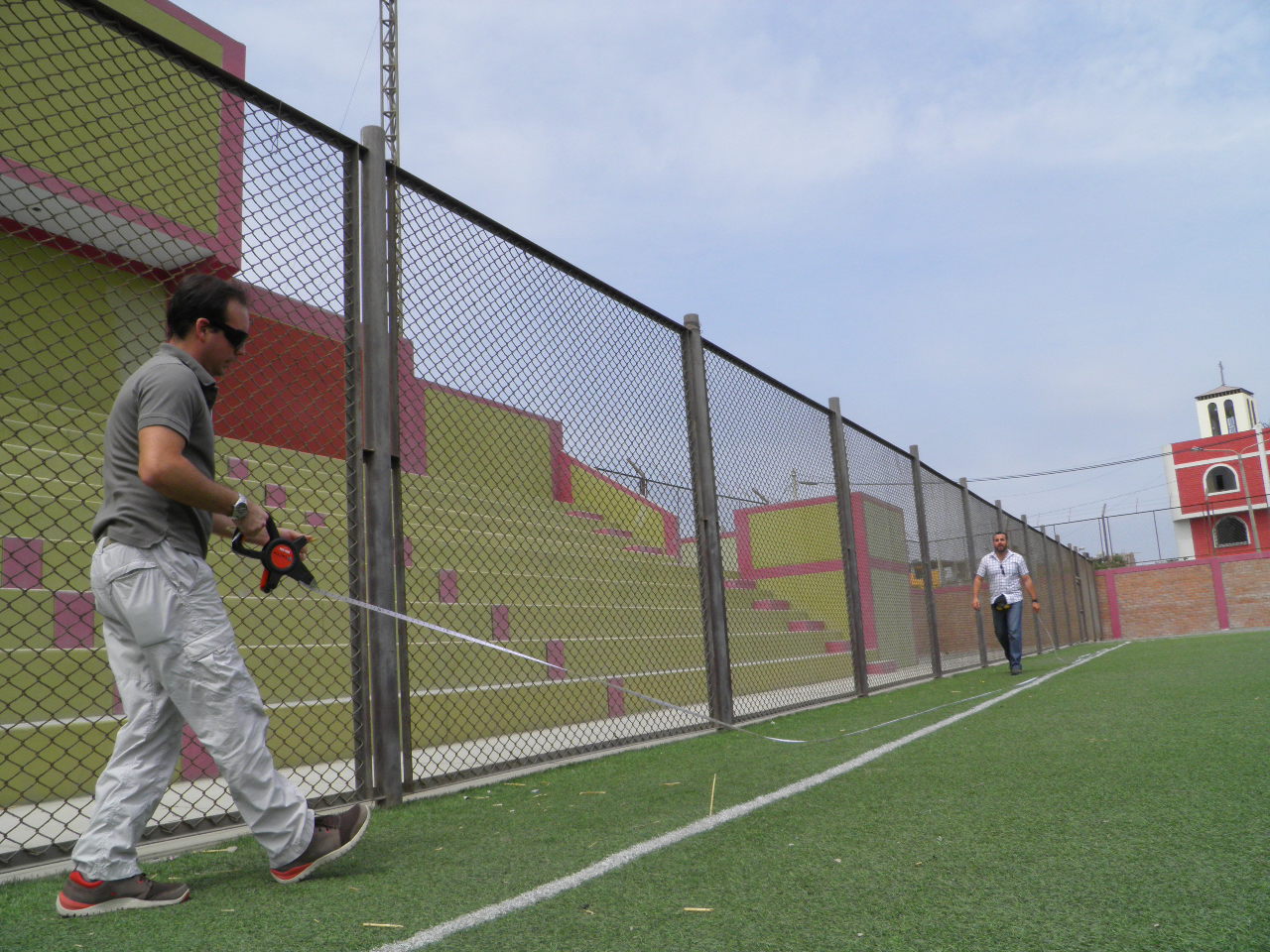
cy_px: 476
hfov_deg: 63.4
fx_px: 1027
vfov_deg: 49.7
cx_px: 635
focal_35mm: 28
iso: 100
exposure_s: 1/640
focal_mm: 4.9
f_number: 5.7
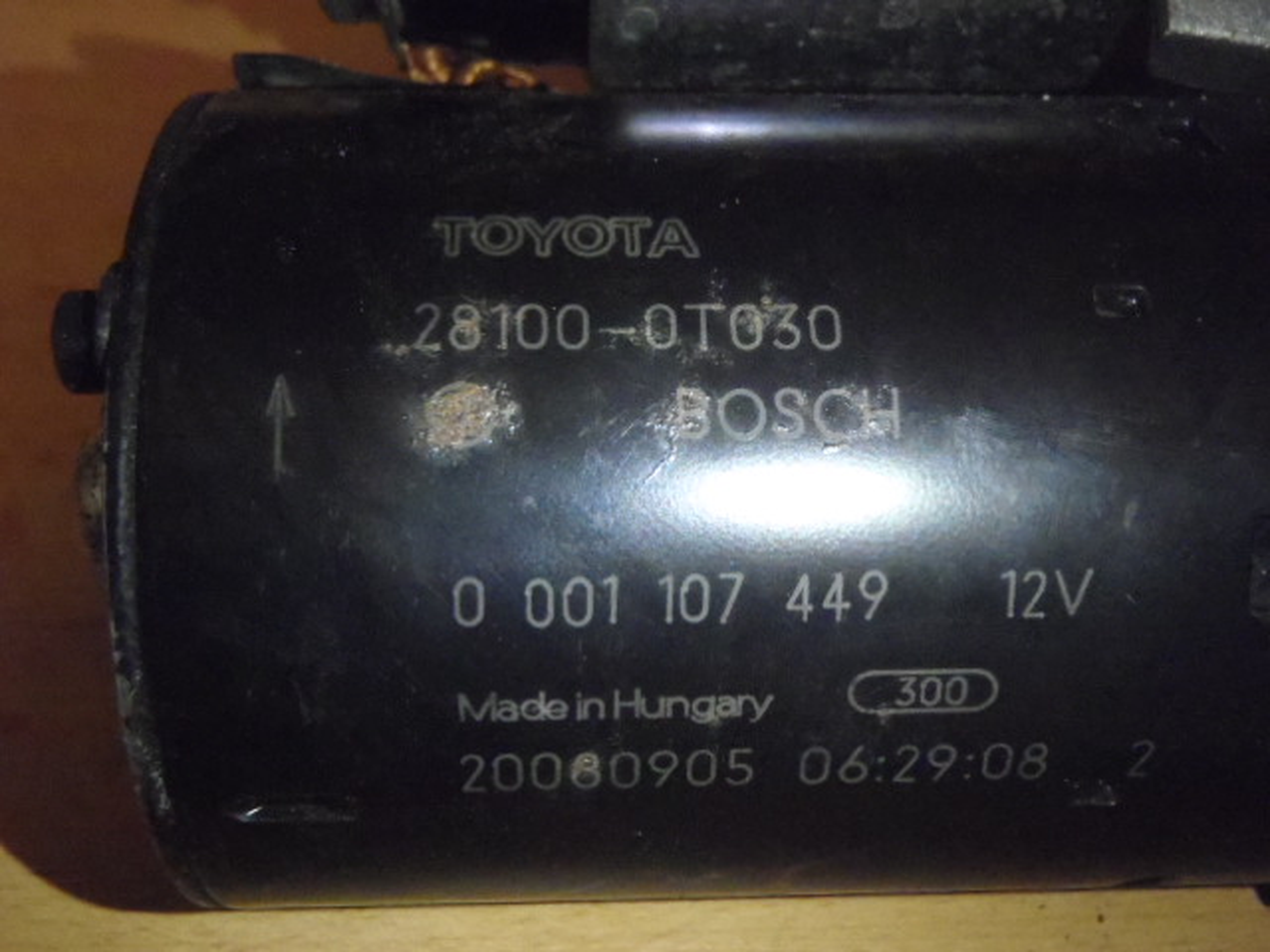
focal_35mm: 37
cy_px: 476
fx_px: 1357
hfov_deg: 50.1
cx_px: 635
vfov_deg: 38.7
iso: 1600
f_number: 4.7
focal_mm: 6.64
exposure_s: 1/30
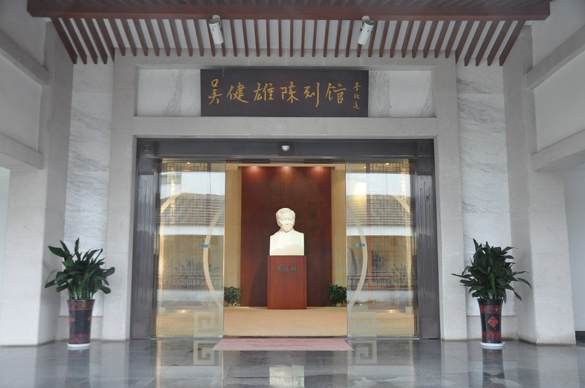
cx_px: 292
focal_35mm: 33
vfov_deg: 39.8
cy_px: 194
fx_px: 535
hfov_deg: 57.3
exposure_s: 1/90
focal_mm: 22
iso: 1000
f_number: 4.8
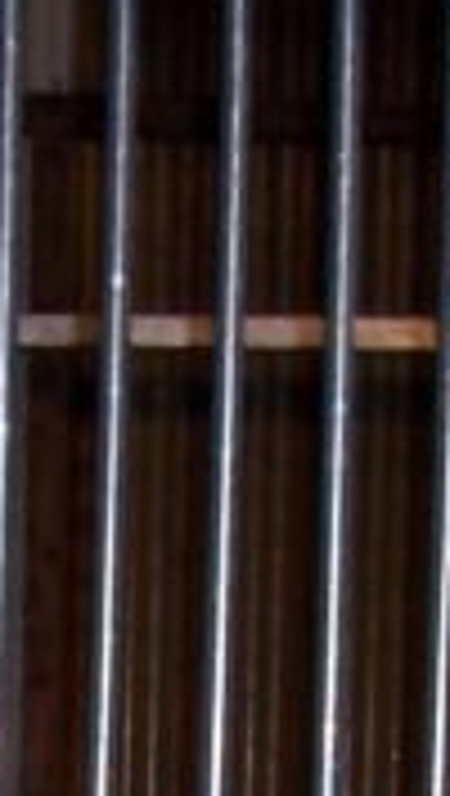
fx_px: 4799
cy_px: 1412
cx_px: -148
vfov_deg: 9.1
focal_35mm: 227
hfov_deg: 5.3
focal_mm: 6
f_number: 3
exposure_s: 1/60
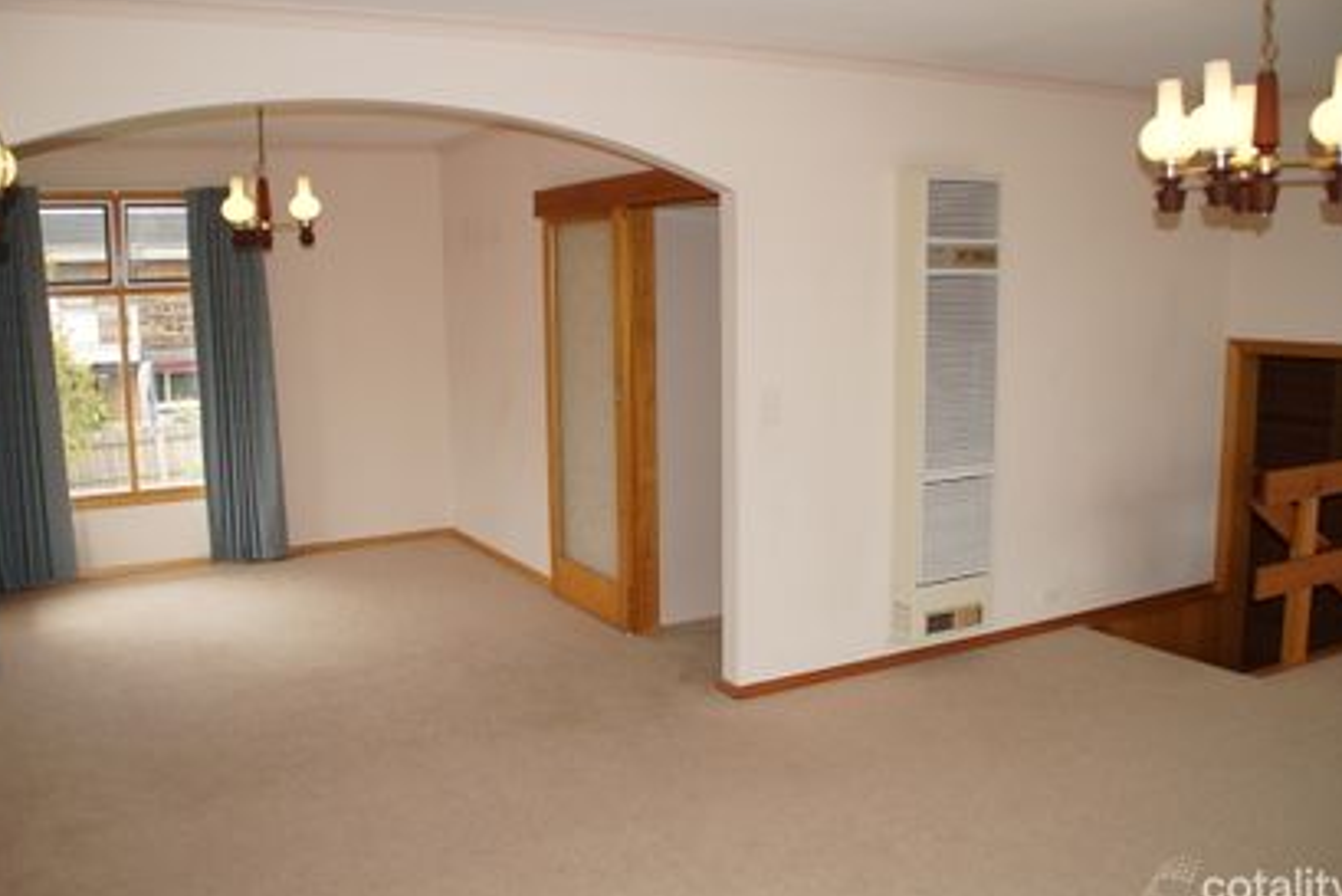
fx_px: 1156
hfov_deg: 60.2
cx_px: 637
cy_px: 441
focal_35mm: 31
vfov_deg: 42.4
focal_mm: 18
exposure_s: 1/160
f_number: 4
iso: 125
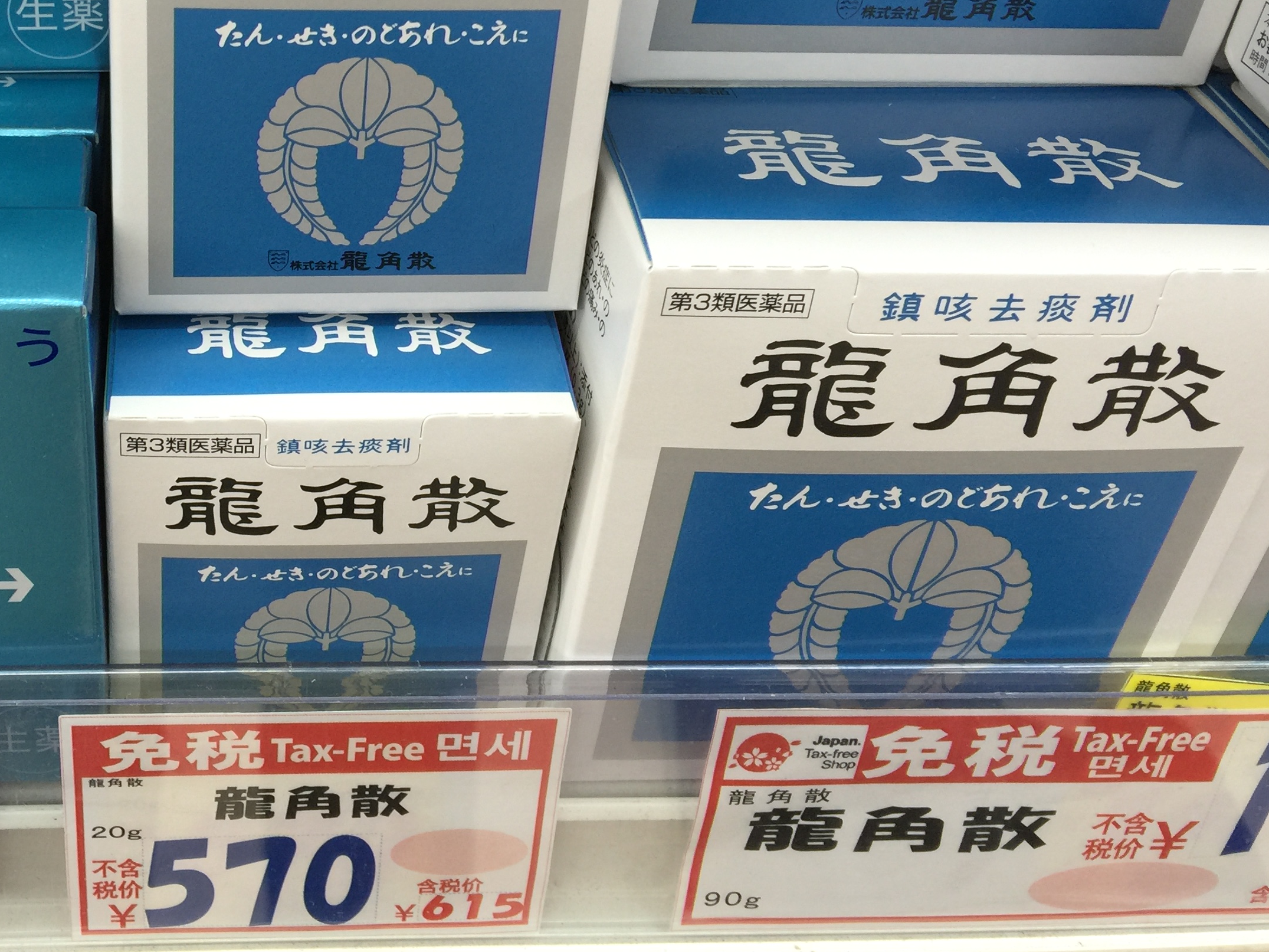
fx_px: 1613
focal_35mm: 44
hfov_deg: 41.7
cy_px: 275
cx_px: 320
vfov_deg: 32.4
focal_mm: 4.15
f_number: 2.2
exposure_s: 1/40
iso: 32
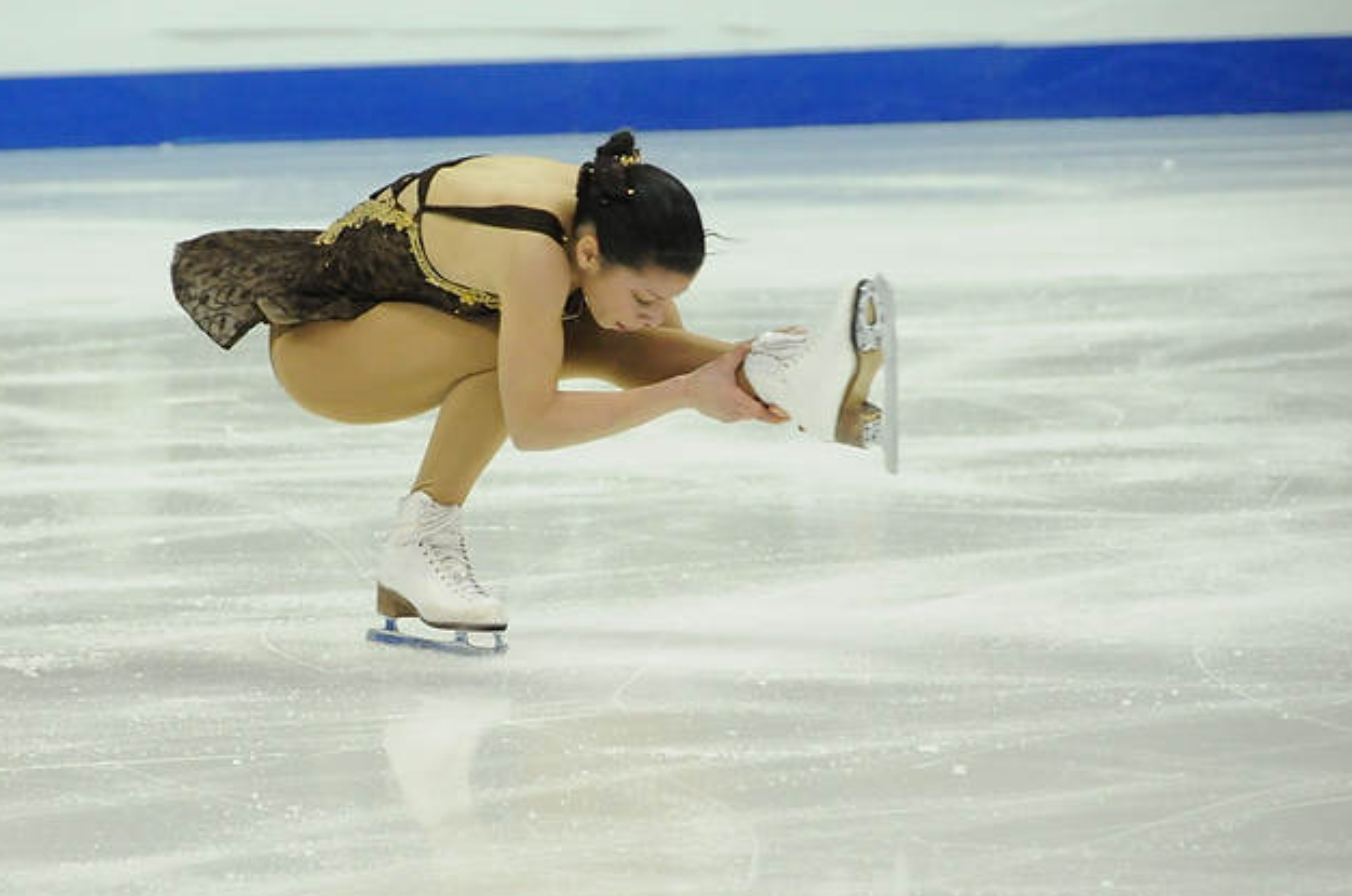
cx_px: 510
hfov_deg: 6.3
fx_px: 12221
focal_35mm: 326
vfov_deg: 4.2
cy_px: 446
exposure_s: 1/640
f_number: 5.6
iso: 3200
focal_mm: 170
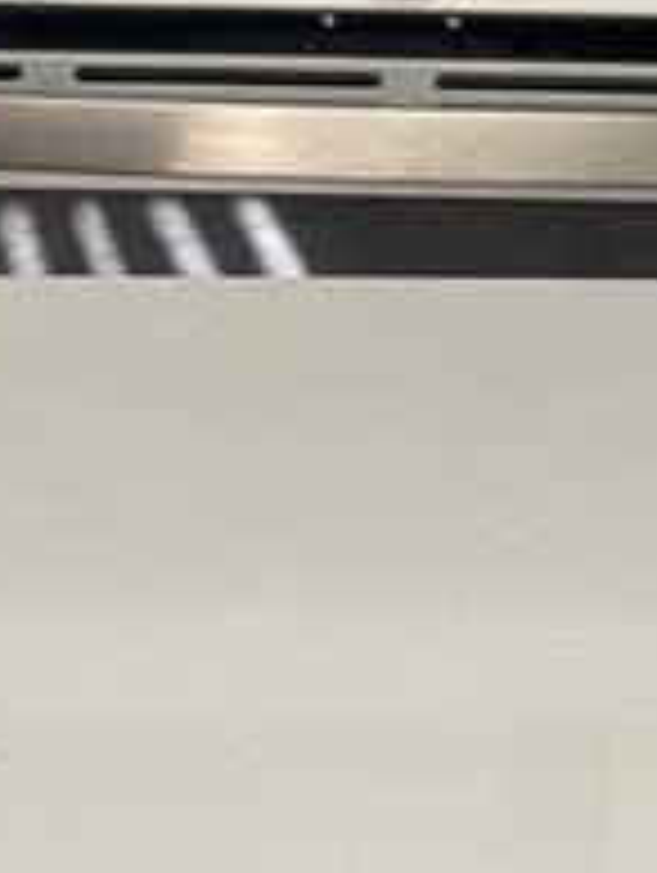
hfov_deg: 5.8
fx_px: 6388
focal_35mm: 253
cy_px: -778
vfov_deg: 7.5
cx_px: -351
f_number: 1.78
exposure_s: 1/60
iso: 100
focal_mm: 6.76
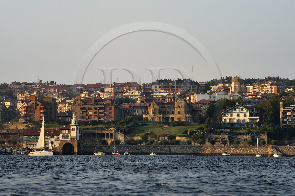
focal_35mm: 200
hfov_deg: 10.3
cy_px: 98
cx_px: 148
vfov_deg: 6.9
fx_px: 1638
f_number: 9
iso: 400
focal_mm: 200
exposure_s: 1/640
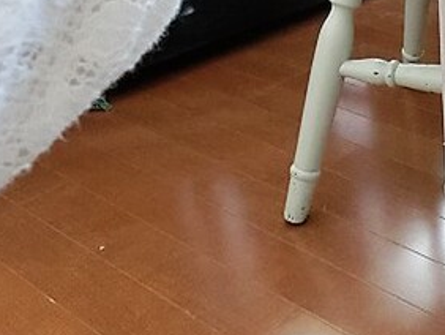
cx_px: 492
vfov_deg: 23.4
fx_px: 798
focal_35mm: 62
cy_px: 77
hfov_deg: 28.3
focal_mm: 4.4
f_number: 3.3
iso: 800
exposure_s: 1/80
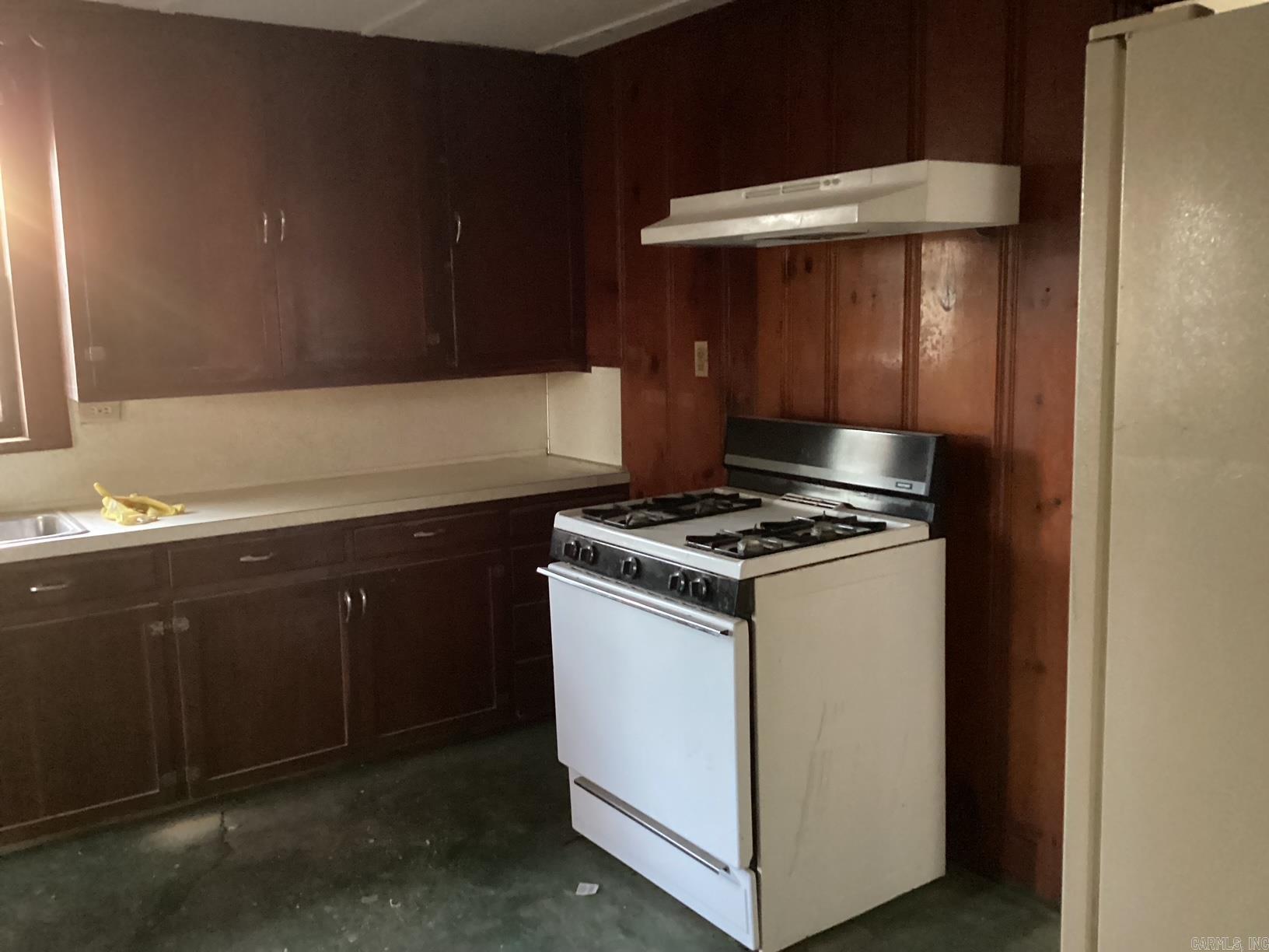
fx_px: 1136
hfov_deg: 58.4
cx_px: 634
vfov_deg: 45.4
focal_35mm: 31
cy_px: 476
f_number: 2.4
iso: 640
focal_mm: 3.3
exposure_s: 1/17
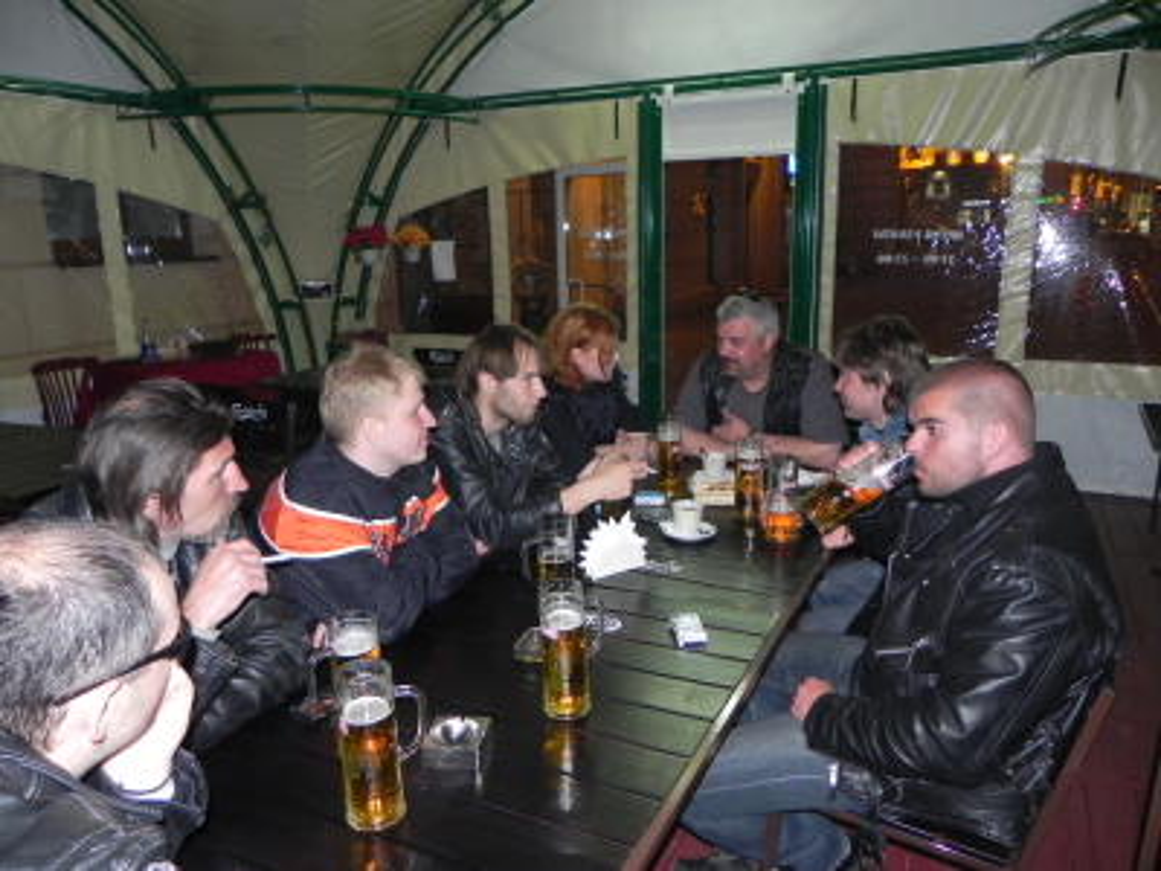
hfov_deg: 67.3
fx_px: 872
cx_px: 580
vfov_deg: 53.1
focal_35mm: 26
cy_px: 436
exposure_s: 1/30
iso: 200
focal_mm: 4.6
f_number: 2.8
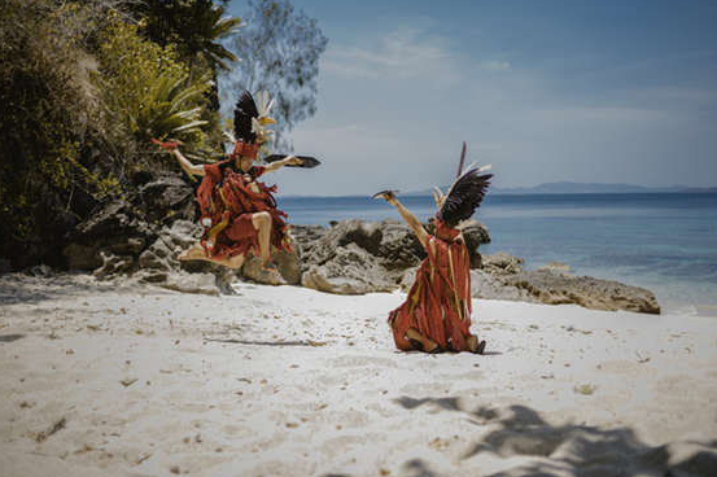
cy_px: 235
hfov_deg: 50.7
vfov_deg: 35.0
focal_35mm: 38
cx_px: 372
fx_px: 756
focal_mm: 35
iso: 50
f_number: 2
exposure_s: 1/1250
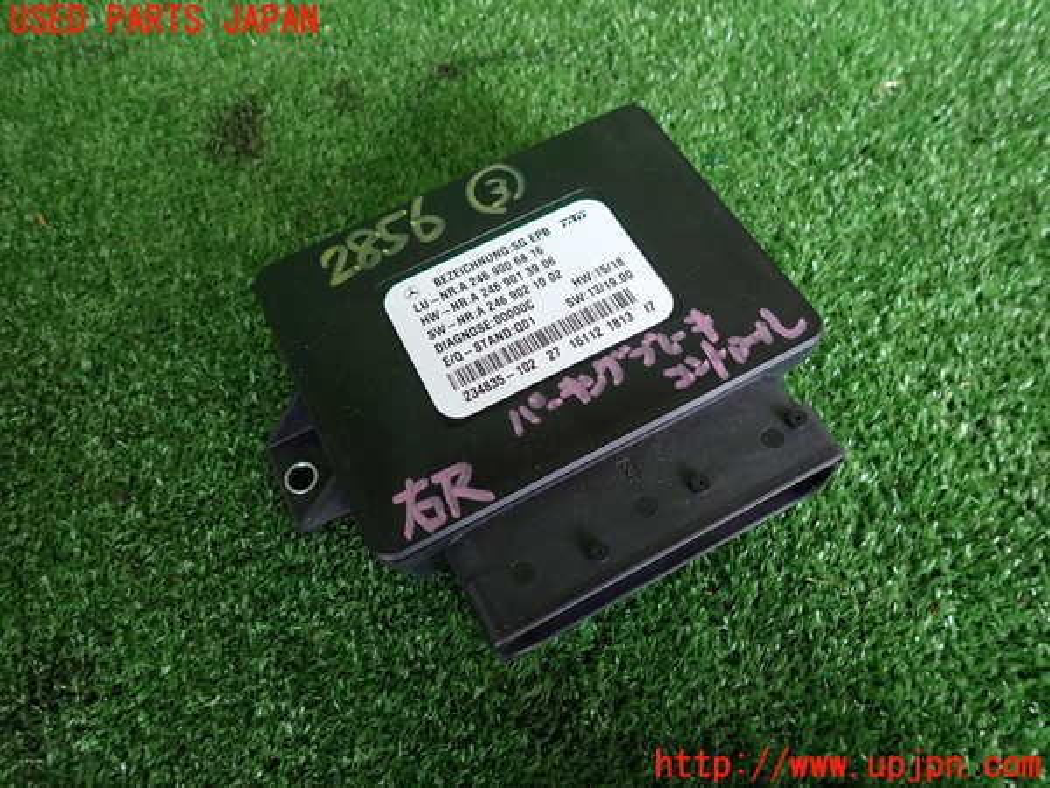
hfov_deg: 69.4
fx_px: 758
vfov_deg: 54.9
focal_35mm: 25
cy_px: 394
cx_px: 525
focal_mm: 4.5
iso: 200
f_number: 2
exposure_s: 1/60
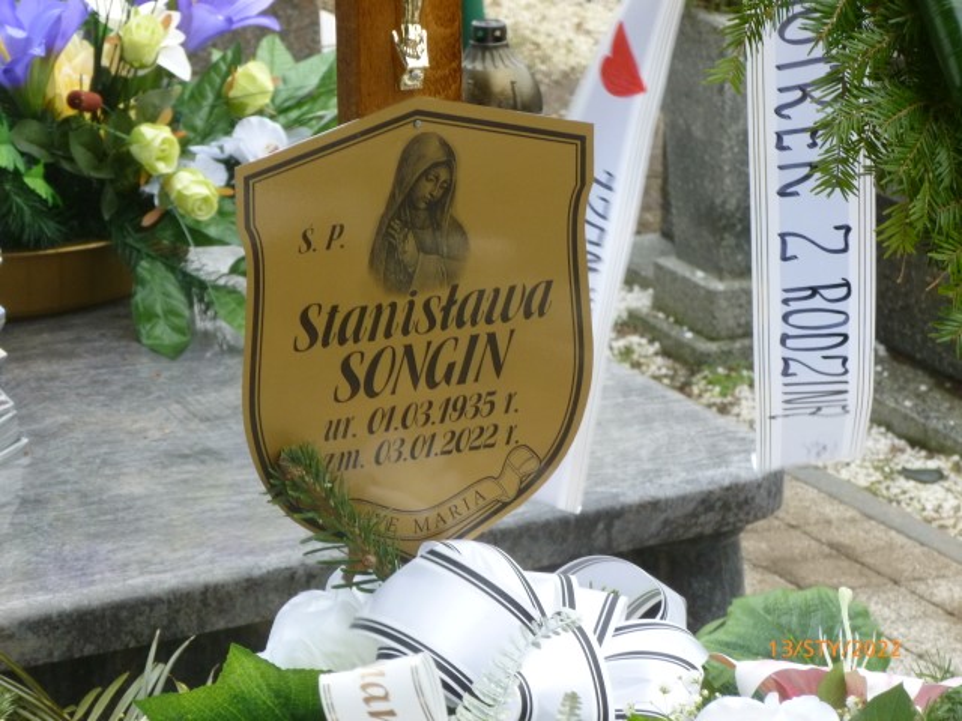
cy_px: 360
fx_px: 3918
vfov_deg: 10.5
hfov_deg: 14.0
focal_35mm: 141
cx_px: 481
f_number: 5.1
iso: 200
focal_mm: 25.2
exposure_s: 1/100
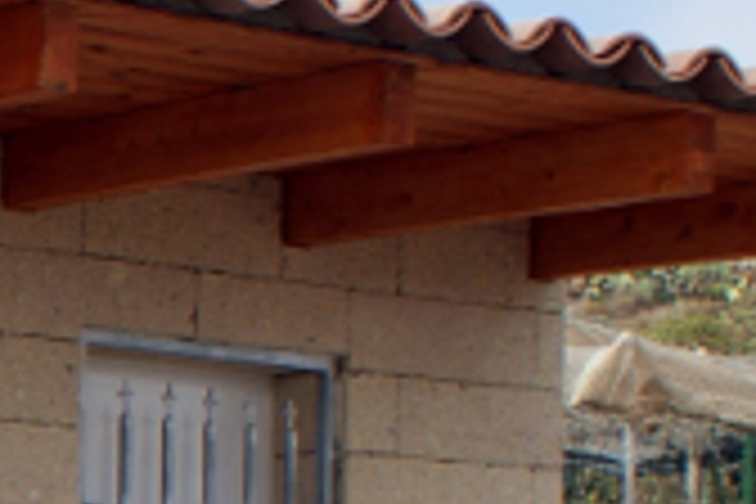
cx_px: -644
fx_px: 3045
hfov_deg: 12.8
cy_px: 790
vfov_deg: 9.2
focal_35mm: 145
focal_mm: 18
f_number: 10
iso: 100
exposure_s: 1/125
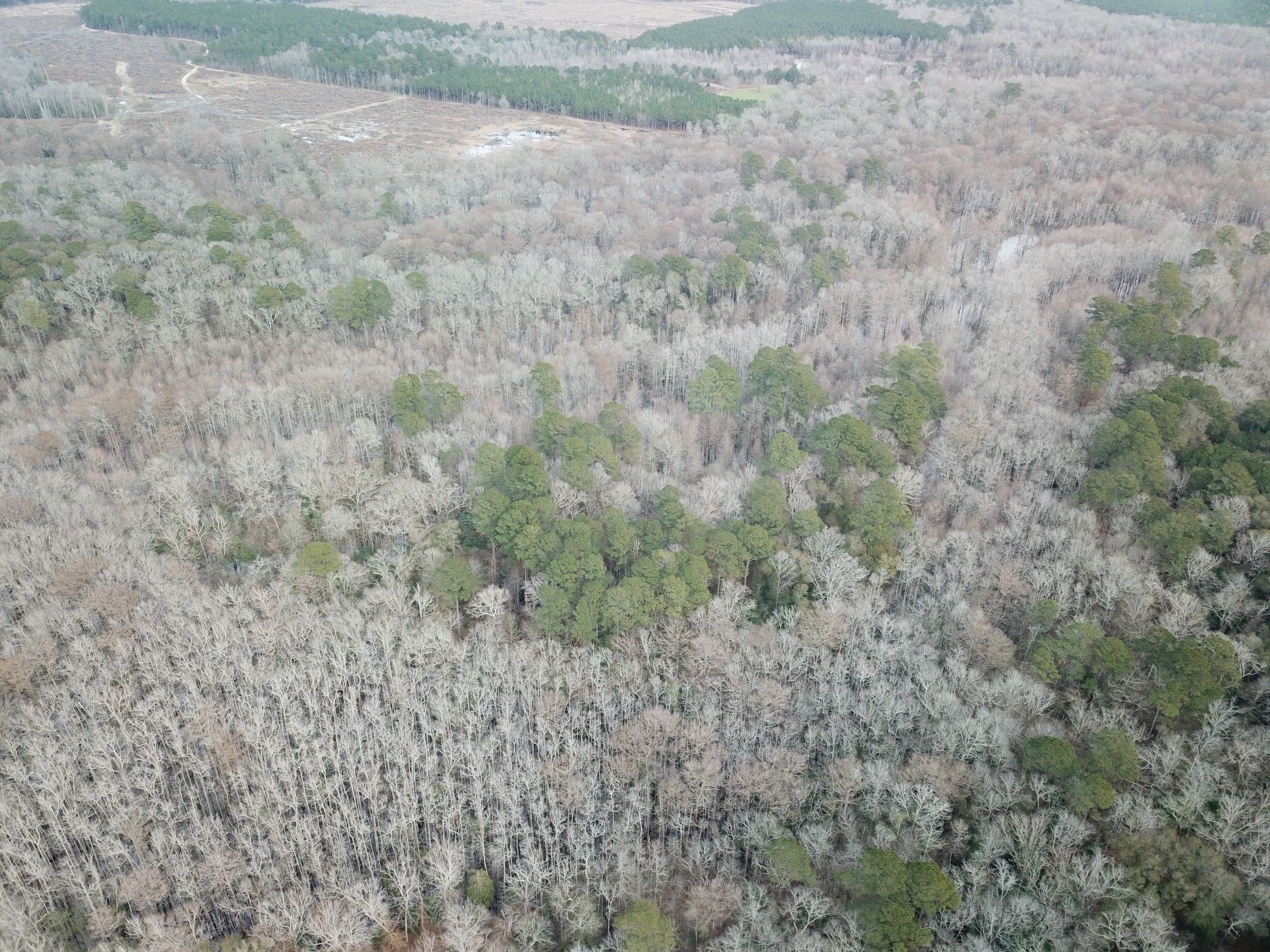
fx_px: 954
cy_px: 476
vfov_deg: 53.1
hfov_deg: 67.3
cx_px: 635
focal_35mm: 26
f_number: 2.2
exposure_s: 1/100
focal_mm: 4.73
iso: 139
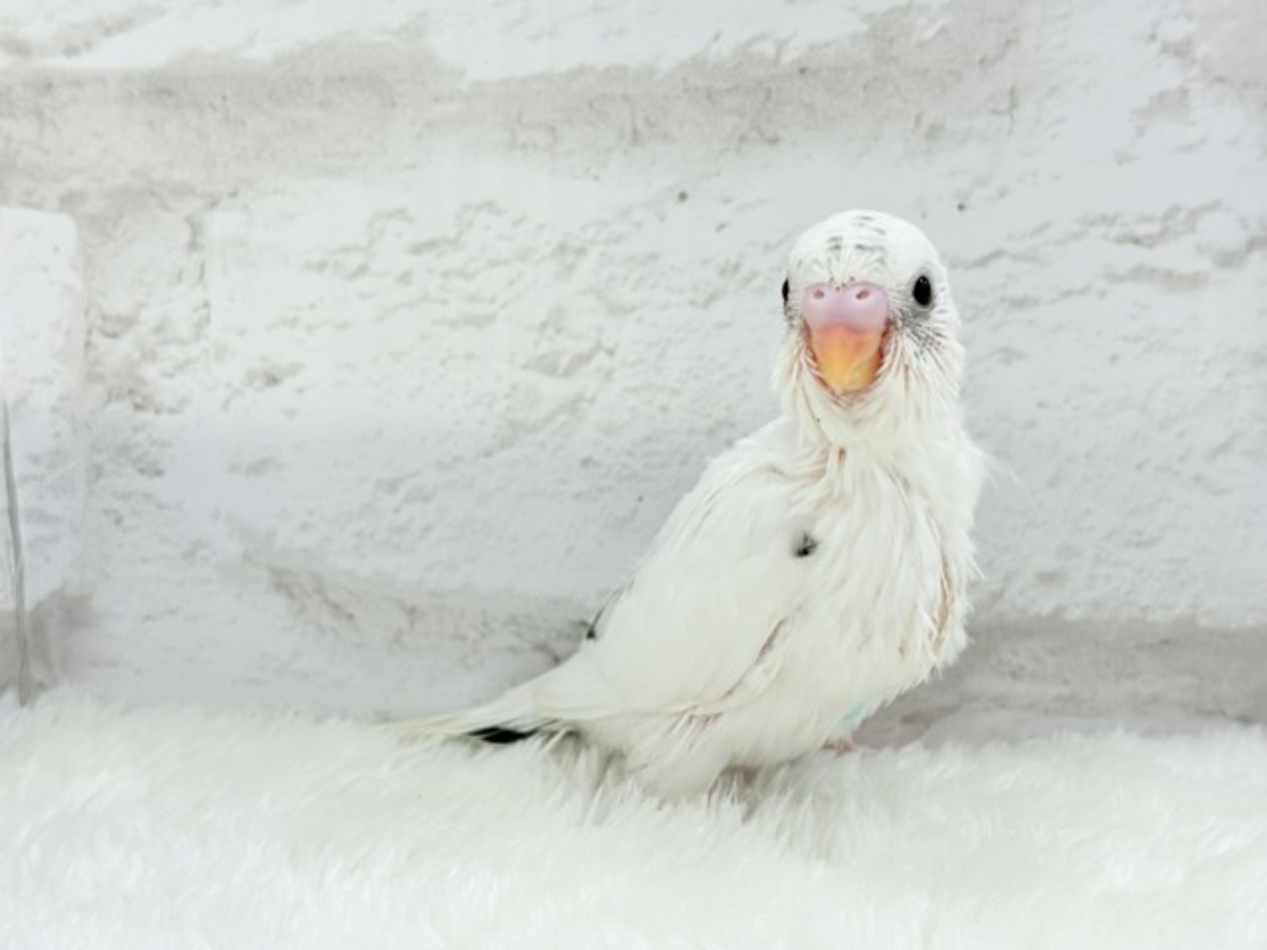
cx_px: 634
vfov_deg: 28.0
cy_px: 475
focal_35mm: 52
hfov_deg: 36.8
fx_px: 1903
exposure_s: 1/100
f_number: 1.6
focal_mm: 5.96
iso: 64
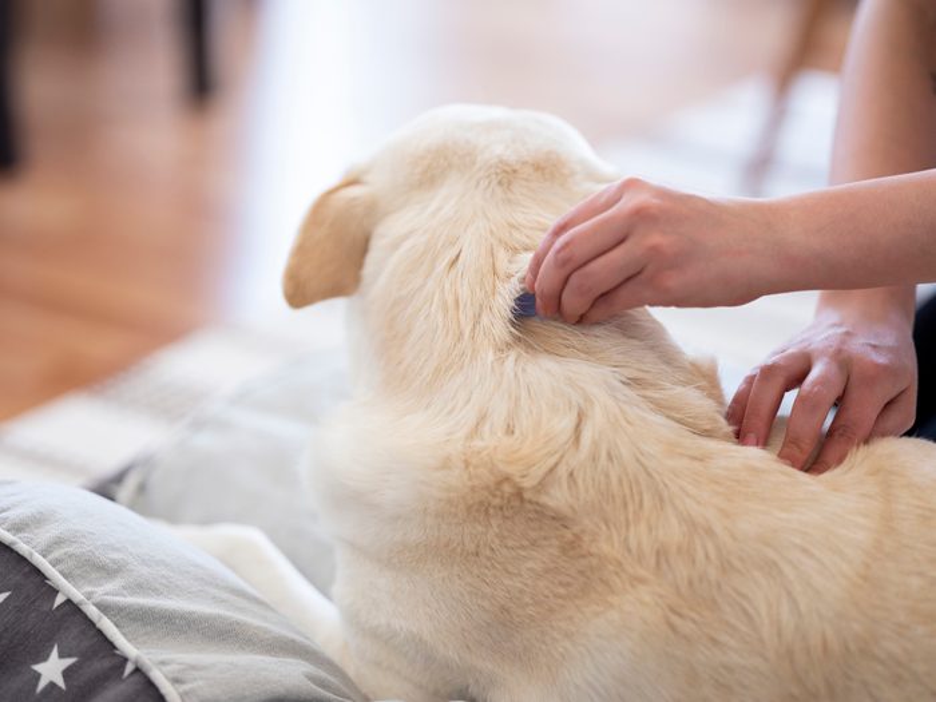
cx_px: 468
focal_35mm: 87
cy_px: 351
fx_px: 2352
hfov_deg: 22.5
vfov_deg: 17.0
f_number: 2
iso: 1250
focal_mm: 110
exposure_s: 1/200
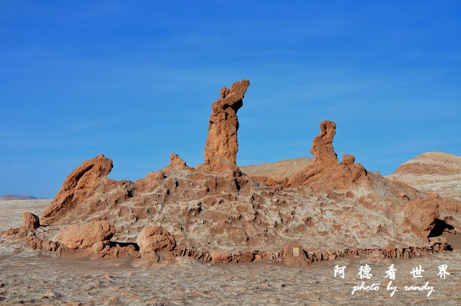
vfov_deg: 20.5
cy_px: 153
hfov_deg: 30.6
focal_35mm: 66
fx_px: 843
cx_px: 230
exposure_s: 1/250
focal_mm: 44
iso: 100
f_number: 9
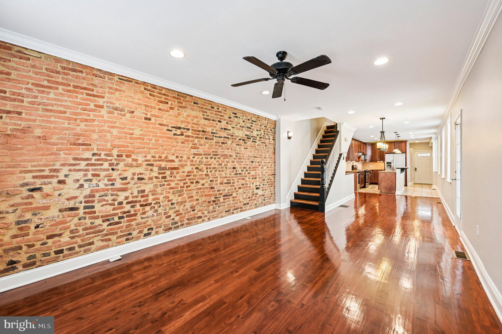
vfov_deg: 81.1
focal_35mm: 14
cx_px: 251
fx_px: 195
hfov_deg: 104.3
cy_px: 167
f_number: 8
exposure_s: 1/6
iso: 400
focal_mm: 14
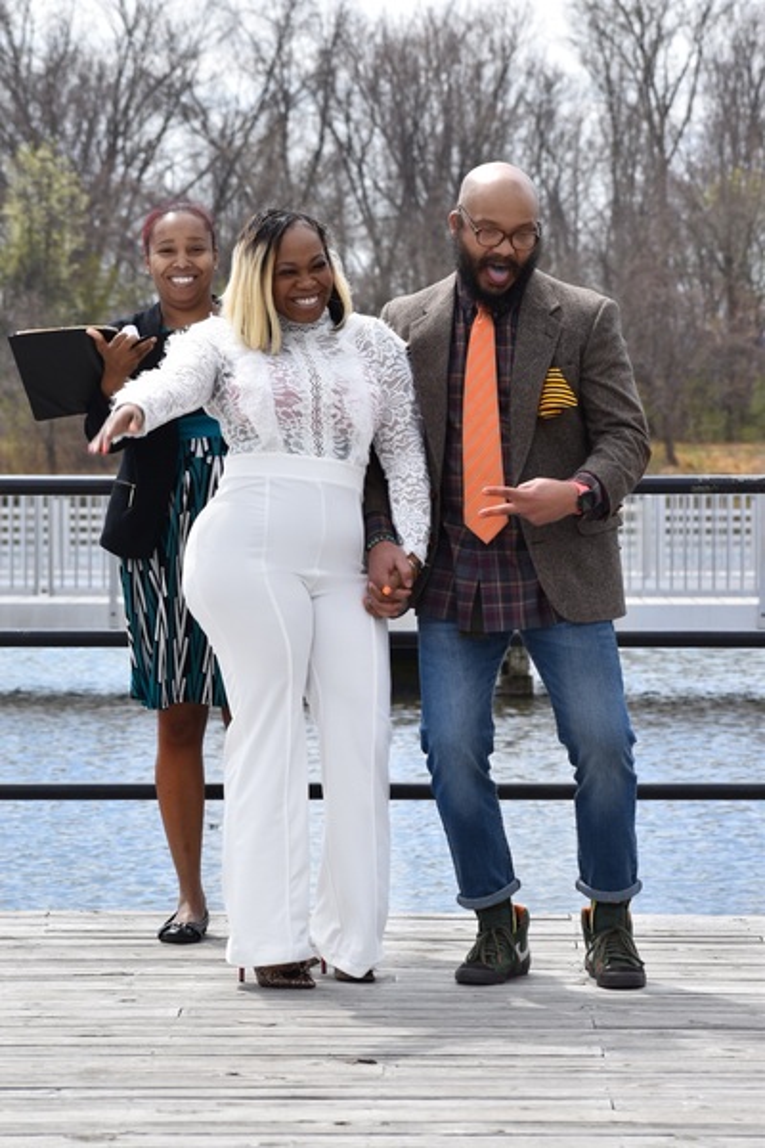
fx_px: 4781
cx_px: 382
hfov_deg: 9.1
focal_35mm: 150
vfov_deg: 13.7
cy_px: 574
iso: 100
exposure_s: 1/250
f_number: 8
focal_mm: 100
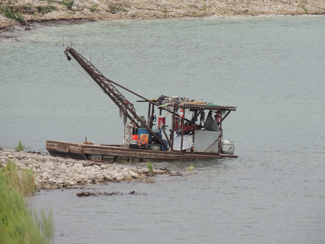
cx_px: 162
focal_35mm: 400
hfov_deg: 5.0
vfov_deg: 3.7
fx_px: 3755
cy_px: 122
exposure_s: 1/800
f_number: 4.8
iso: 360
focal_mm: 71.3
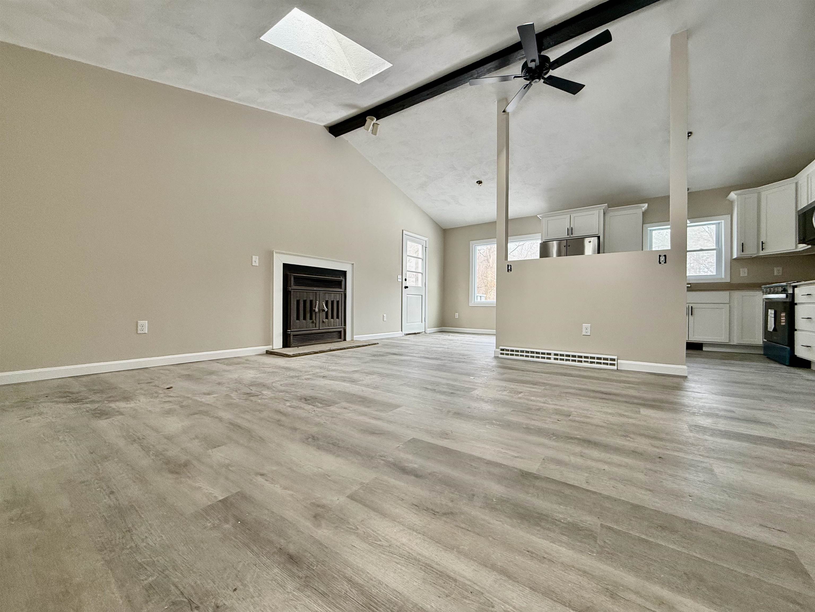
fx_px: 330
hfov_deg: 102.1
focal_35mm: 14
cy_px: 306
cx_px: 408
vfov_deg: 85.7
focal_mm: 2.22
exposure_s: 1/99
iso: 160
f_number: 2.2
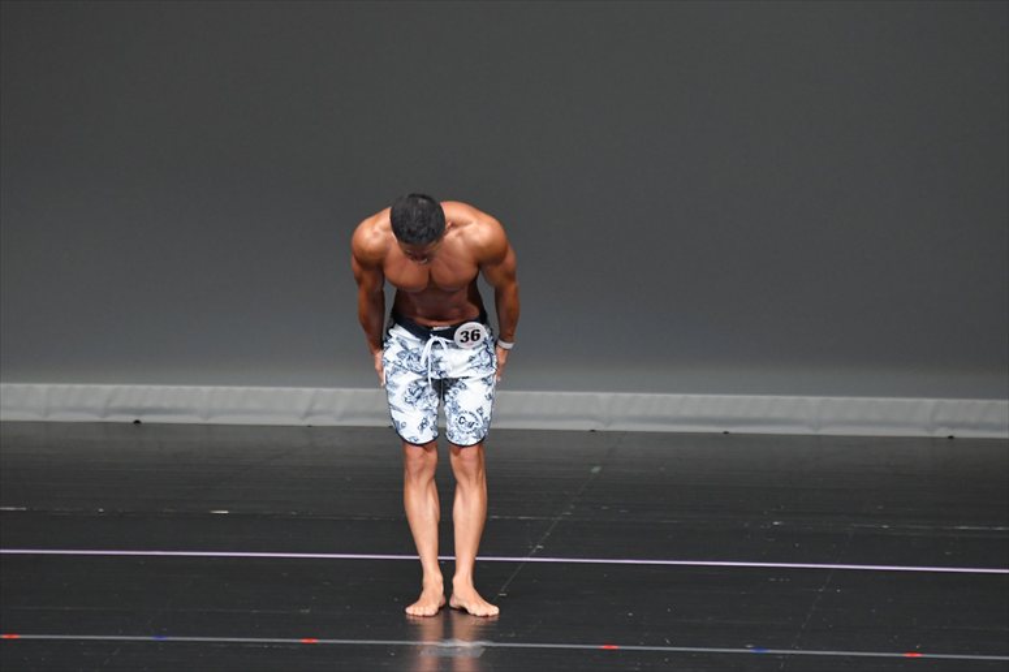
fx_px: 9665
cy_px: 336
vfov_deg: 4.0
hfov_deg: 6.0
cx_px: 504
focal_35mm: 345
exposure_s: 1/400
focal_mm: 230
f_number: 5.6
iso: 4000
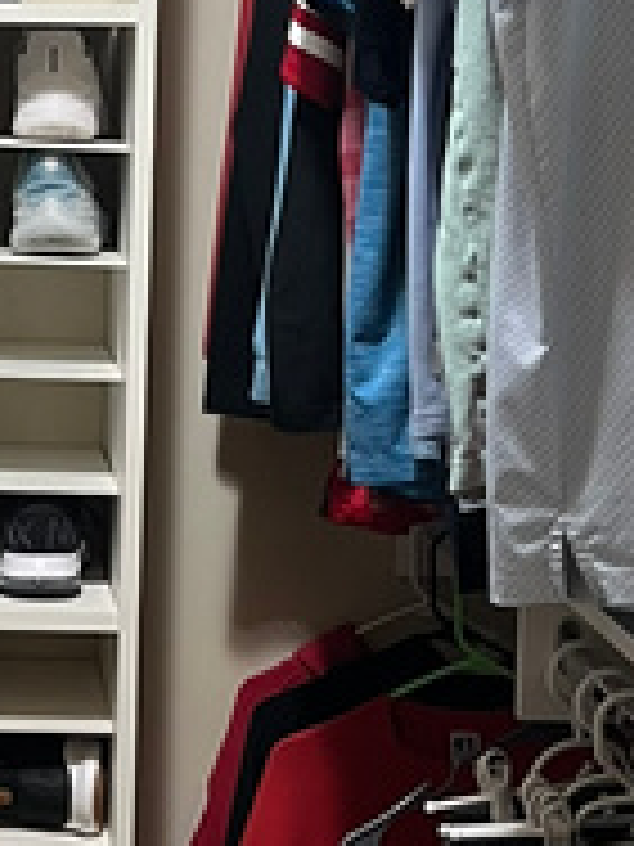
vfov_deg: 18.5
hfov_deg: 13.7
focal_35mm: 106
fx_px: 2589
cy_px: 400
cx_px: -54
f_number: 1.5
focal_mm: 5.7
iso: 250
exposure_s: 1/60
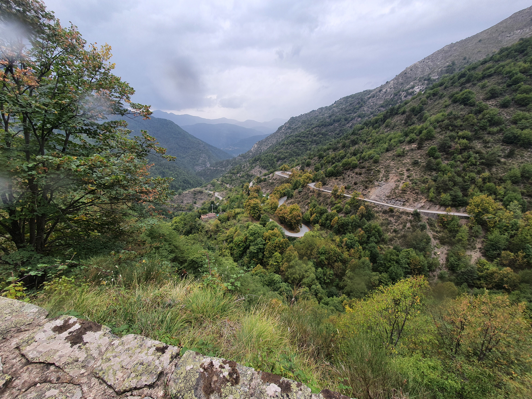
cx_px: 266
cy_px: 200
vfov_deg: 89.9
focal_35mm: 13
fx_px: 200
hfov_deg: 106.2
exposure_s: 1/140
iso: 50
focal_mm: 1.8
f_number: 2.2
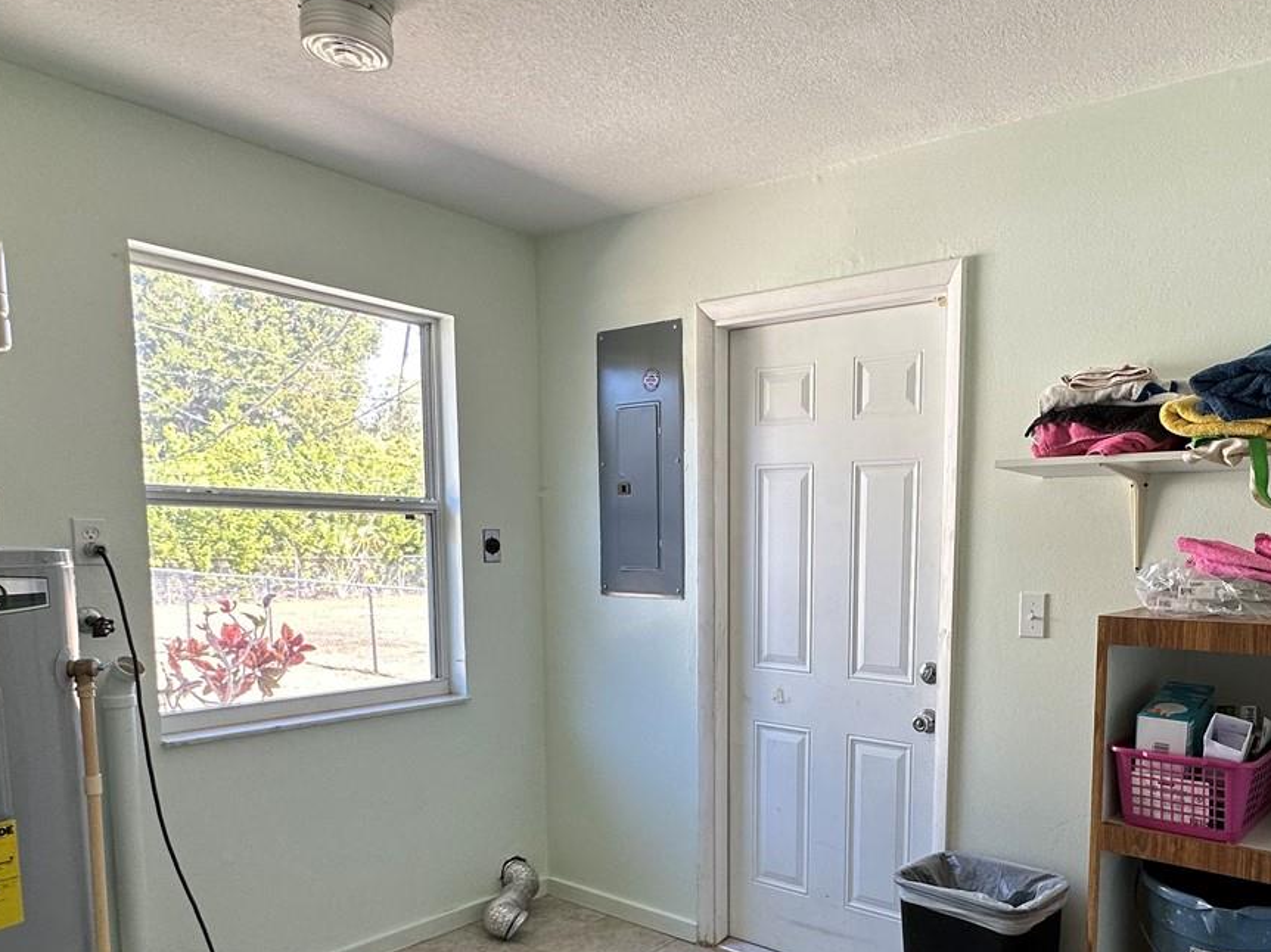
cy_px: 650
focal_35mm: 26
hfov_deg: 65.8
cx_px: 830
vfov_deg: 51.8
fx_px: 954
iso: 64
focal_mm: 2.22
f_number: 2.2
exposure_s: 1/99
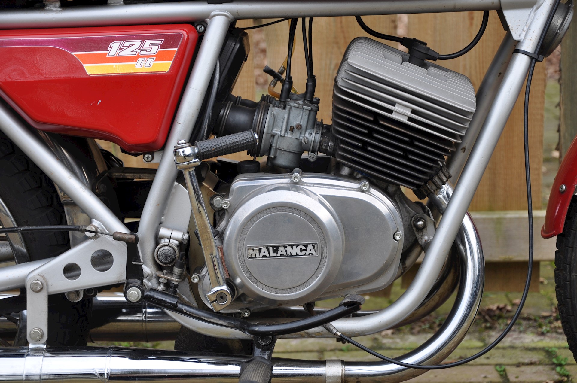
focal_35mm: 87
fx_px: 1393
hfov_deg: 23.4
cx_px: 288
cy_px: 192
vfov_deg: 15.7
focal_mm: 58
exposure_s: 1/160
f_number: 6.3
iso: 200
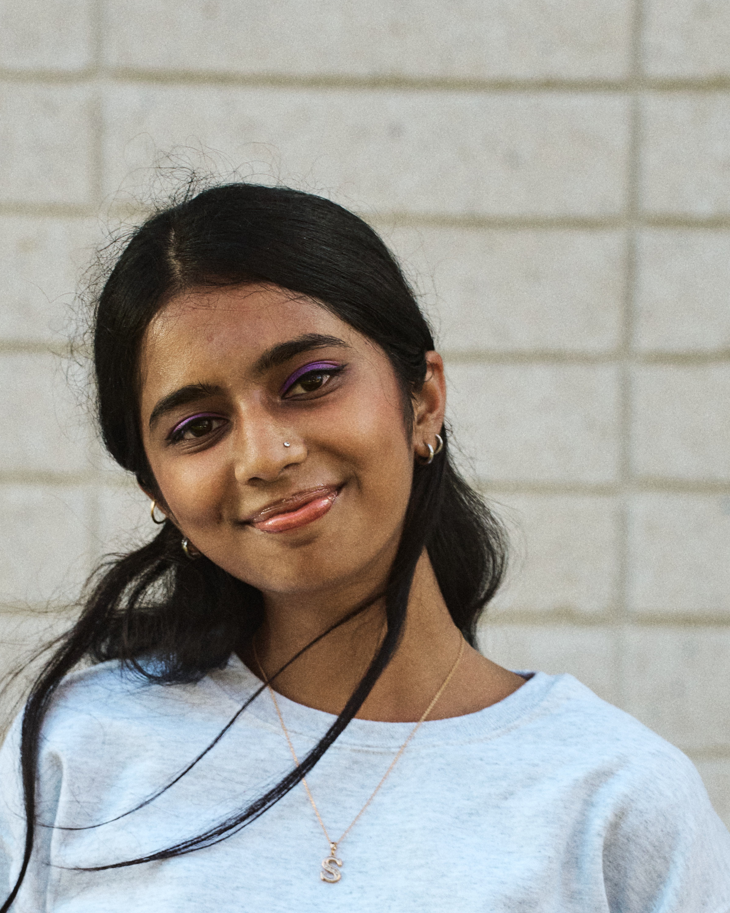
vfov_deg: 8.3
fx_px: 6266
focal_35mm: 232
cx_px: 303
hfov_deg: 6.7
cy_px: 754
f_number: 4
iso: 1000
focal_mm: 105
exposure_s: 1/320
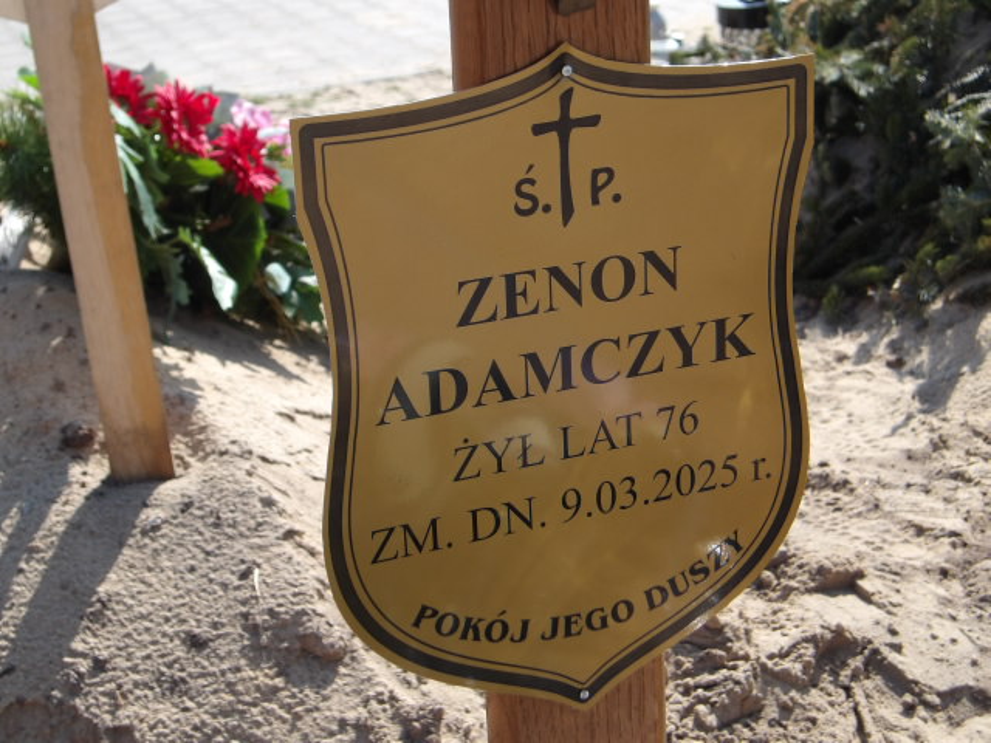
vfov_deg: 21.0
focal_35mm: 70
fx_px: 2004
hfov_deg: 27.8
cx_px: 496
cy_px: 372
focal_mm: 12.5
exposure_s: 1/357
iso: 100
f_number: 4.9
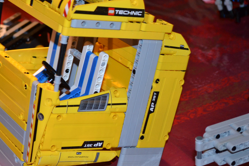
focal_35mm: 96
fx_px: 664
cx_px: 74
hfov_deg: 21.1
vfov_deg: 14.2
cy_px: 61
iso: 1600
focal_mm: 44
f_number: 5.3
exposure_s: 1/60
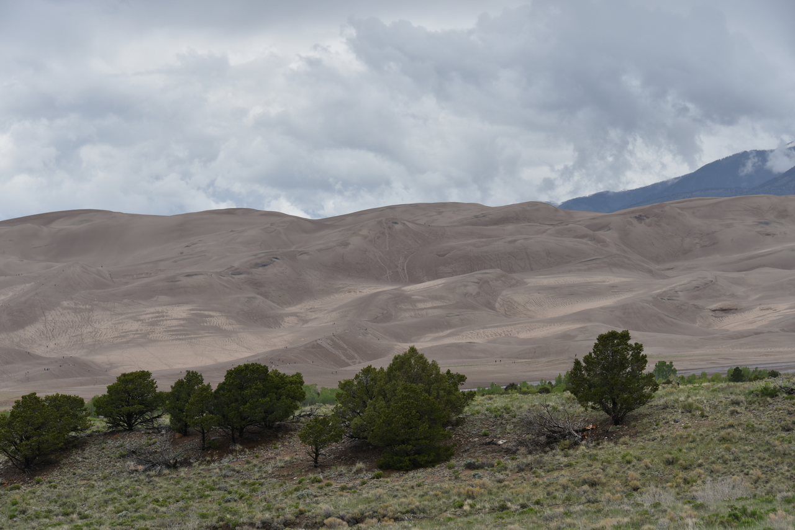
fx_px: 2319
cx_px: 398
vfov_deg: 13.0
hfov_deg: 19.5
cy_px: 265
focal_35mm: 105
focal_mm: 105
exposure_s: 1/320
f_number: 9
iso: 100
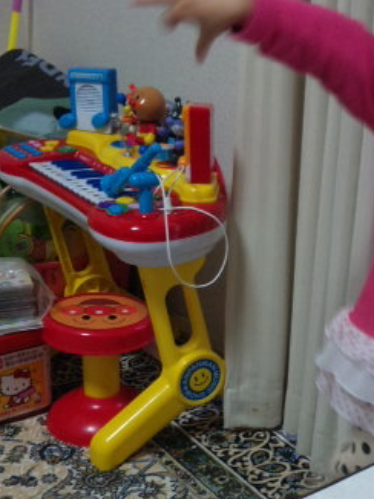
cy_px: 378
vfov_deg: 33.1
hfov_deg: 24.6
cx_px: 360
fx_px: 822
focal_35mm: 57
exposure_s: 1/4
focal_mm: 4.82
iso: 118
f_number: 2.8
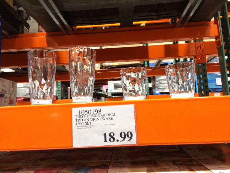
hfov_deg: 61.7
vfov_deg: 48.2
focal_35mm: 29
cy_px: 86
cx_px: 115
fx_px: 193
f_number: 2.2
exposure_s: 1/30
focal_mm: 4.15
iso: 160
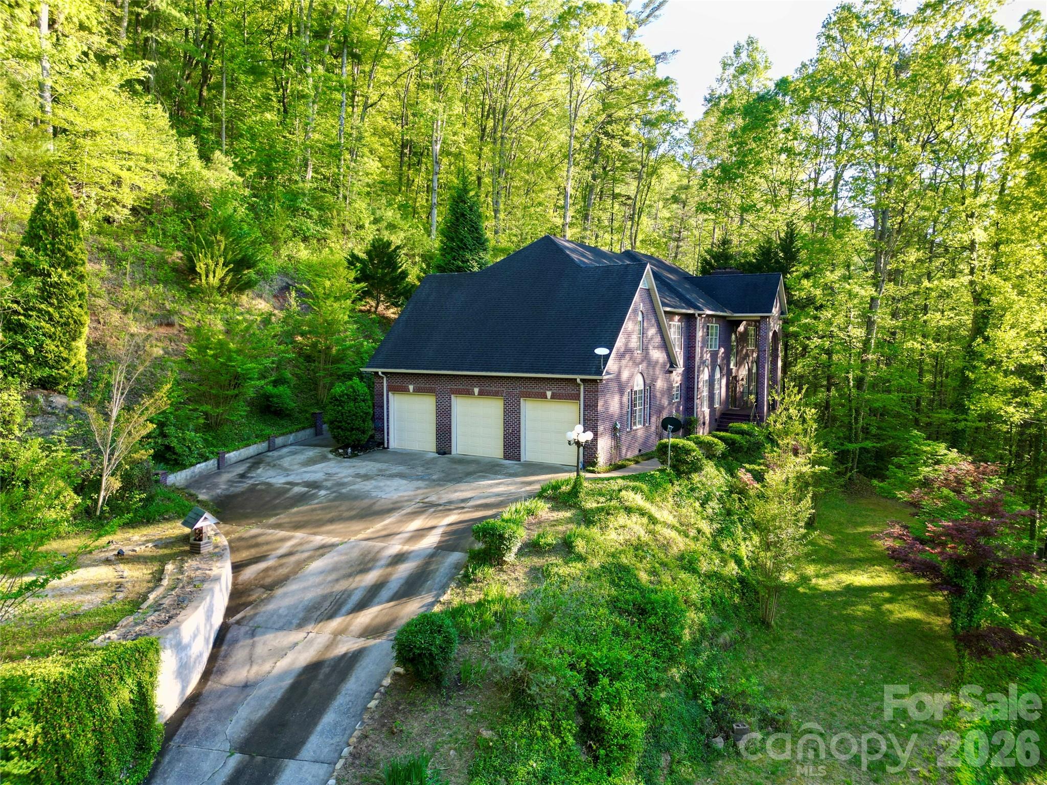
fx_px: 726
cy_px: 392
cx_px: 524
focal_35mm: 24
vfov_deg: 56.8
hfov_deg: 71.6
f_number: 1.7
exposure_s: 1/320
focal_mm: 6.72
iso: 110
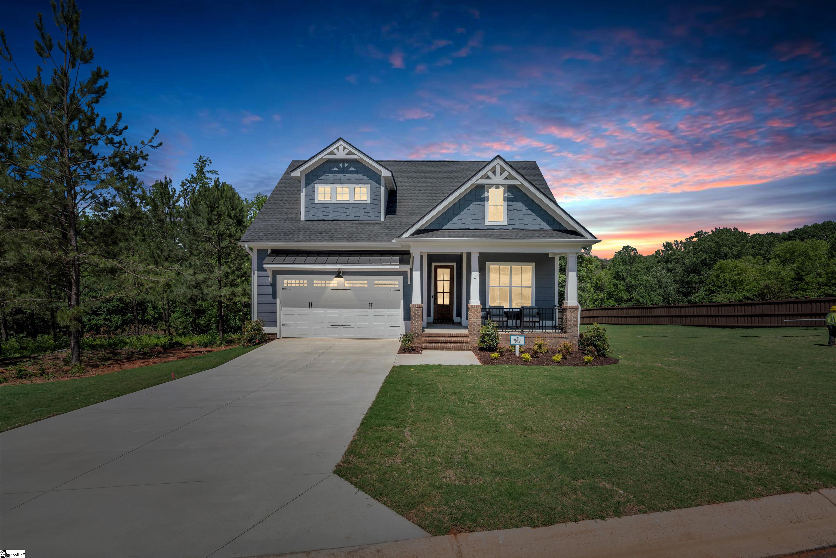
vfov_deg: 73.8
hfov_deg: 96.7
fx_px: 372
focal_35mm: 16
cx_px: 418
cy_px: 279
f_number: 9
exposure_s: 1/640
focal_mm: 16
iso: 160
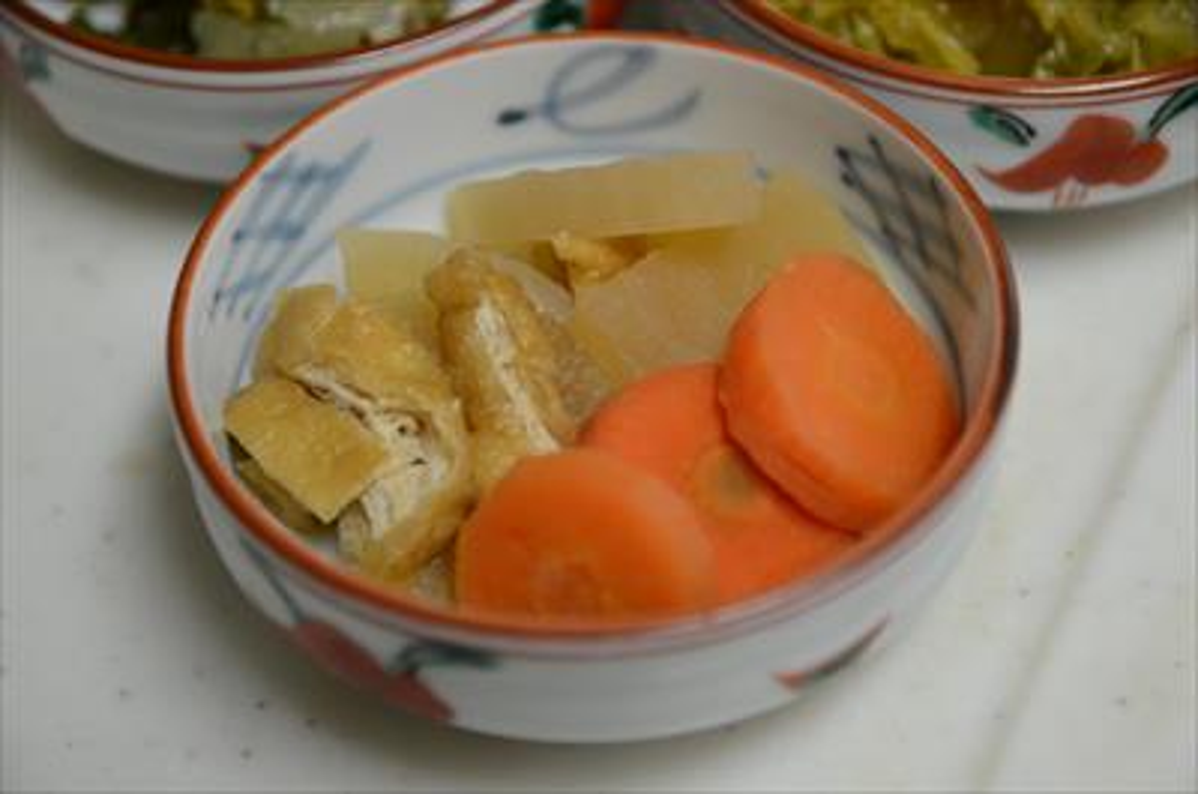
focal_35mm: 82
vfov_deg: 16.5
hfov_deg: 24.7
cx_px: 599
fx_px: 2740
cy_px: 397
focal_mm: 55
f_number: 3.8
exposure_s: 1/50
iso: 400
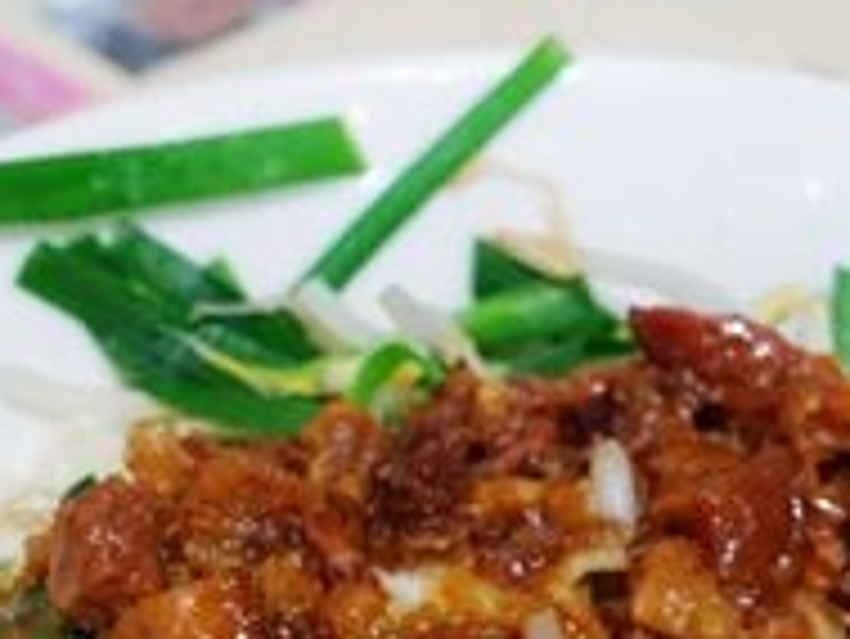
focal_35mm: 99
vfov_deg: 14.5
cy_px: 754
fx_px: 2433
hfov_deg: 19.7
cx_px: 612
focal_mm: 11.12
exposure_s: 1/40
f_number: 3.5
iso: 800
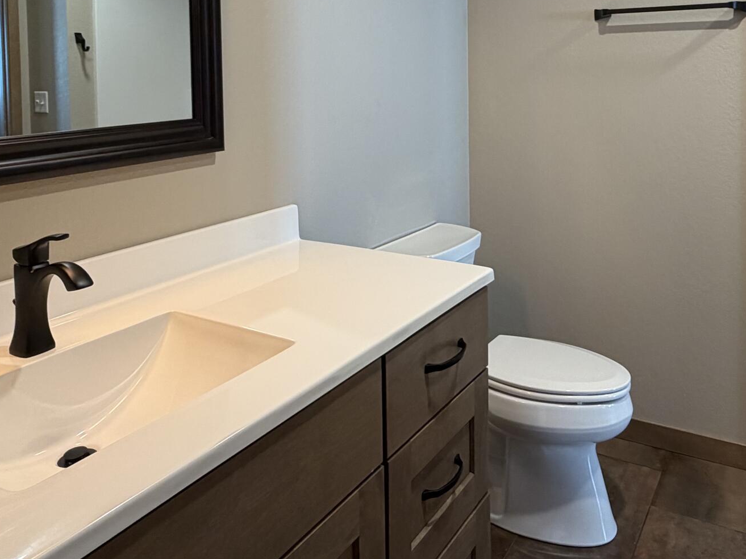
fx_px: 689
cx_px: 435
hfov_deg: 56.5
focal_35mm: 32
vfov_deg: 41.8
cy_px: 94
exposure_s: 1/60
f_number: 2.2
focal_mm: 2.22
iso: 160
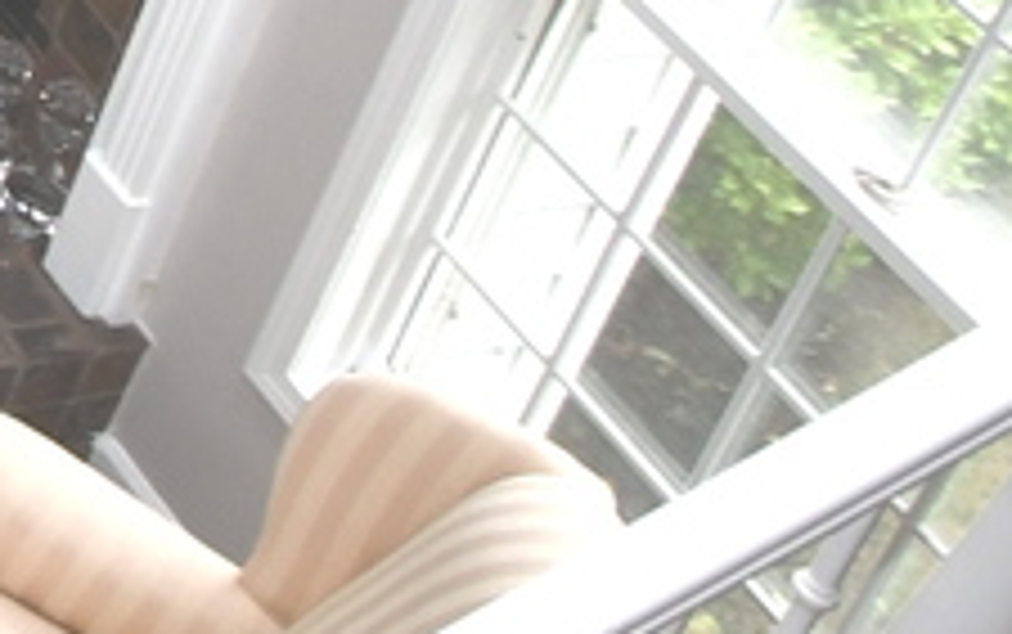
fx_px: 3036
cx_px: -1597
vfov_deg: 9.9
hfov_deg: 12.9
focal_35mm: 110
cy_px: -1066
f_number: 4.5
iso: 360
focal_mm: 10
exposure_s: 1/60
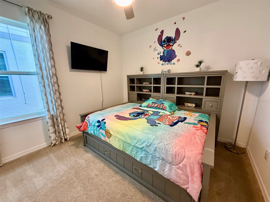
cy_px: 101
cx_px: 135
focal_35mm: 14
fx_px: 109
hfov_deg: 102.1
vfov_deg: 85.7
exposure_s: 1/60
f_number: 2.2
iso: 320
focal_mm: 2.22
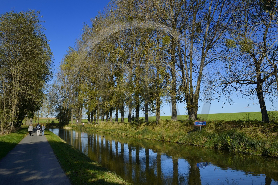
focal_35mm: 35
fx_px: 270
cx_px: 139
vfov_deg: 37.8
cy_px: 92
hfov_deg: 54.5
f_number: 14
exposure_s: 1/250
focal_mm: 35
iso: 200
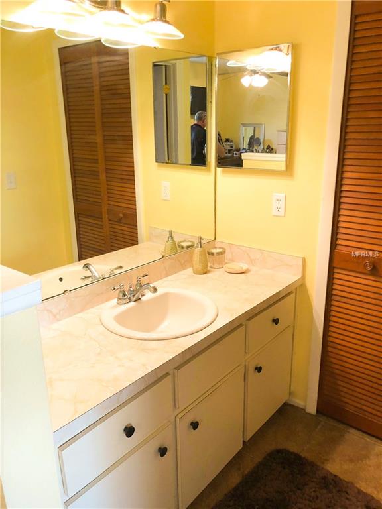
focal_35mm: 28
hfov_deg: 49.7
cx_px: 191
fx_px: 412
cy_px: 254
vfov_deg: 63.4
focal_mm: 4
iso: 50
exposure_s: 1/15
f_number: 1.8
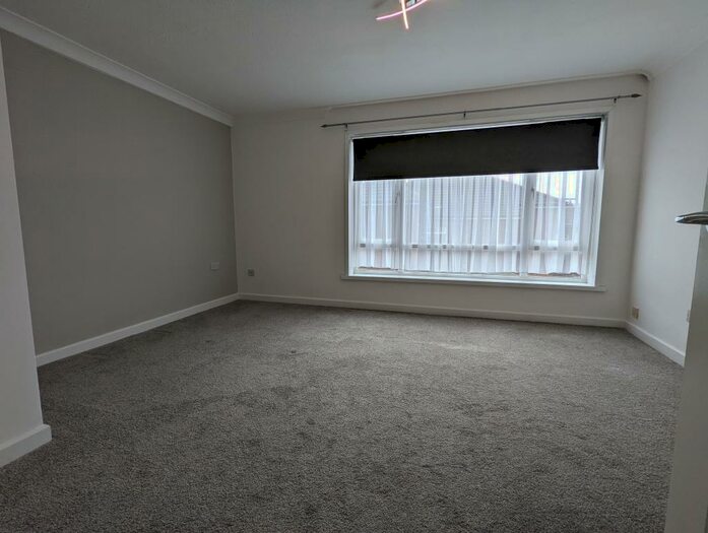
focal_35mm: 16
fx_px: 328
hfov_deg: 94.4
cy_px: 266
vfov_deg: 78.3
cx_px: 354
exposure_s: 1/315
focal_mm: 2.35
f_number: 2.2
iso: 51
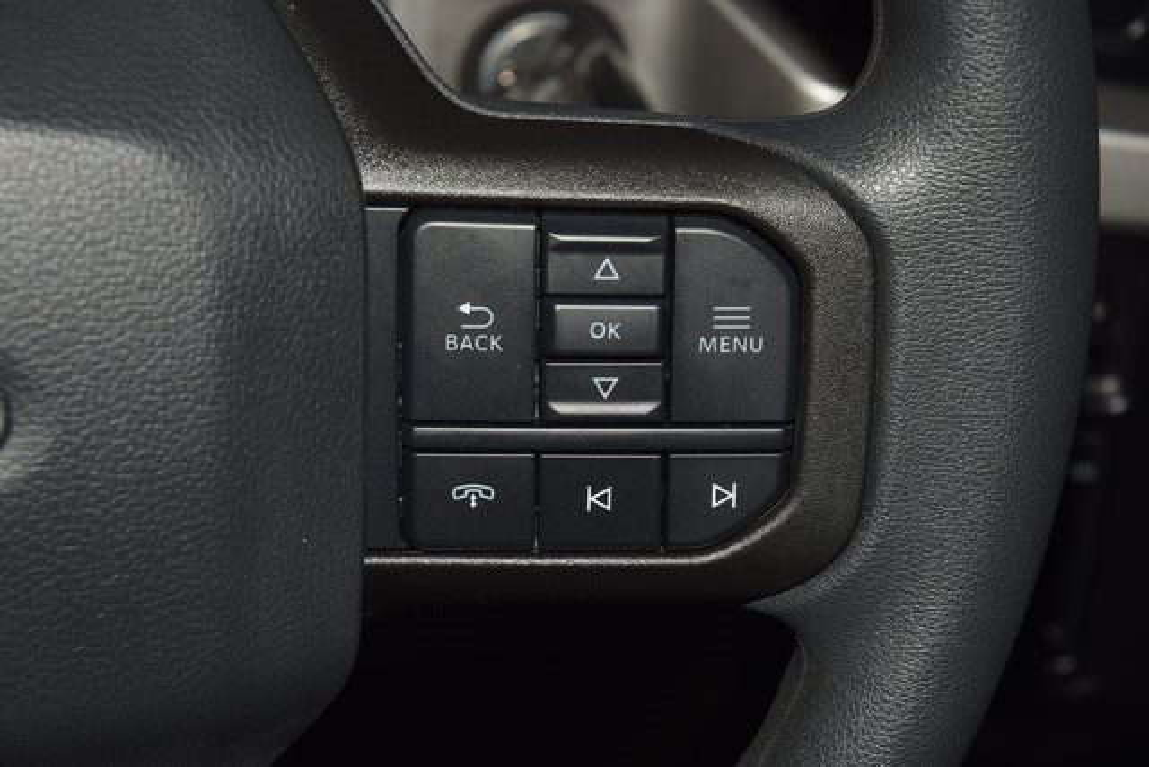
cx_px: 574
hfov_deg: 19.5
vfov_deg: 13.0
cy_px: 384
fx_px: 3352
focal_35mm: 105
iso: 100
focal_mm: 70
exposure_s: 1/125
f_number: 8
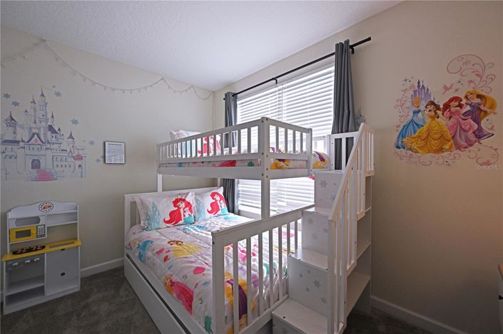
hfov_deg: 104.3
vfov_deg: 81.1
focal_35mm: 14
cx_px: 252
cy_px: 167
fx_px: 195
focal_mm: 14
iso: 400
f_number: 4
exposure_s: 1/250
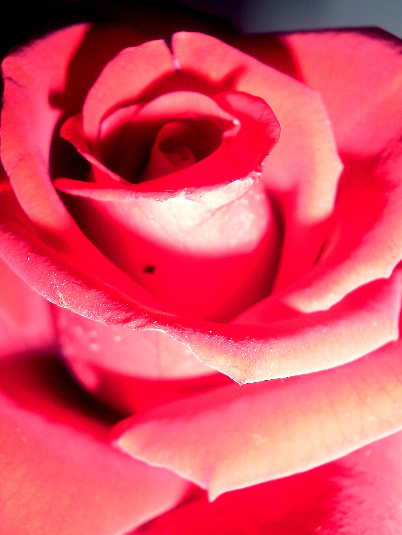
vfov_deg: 44.8
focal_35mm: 42
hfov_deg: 34.3
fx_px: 650
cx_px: 183
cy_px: 255
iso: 100
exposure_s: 1/30
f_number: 2.9
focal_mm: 5.45
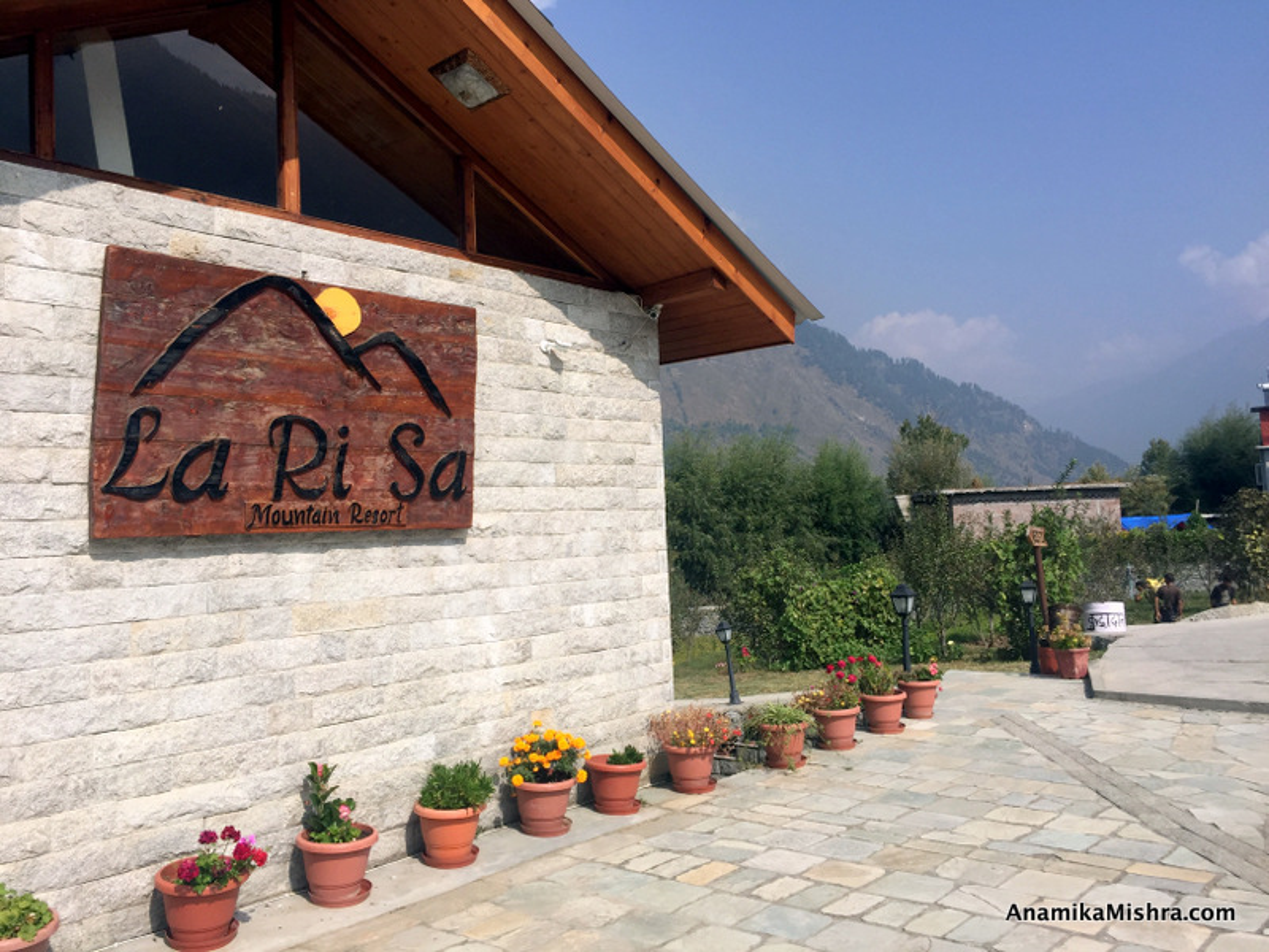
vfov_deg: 48.2
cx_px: 634
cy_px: 476
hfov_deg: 61.7
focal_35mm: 29
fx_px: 1063
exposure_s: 1/2639
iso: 32
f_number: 2.2
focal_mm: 4.15
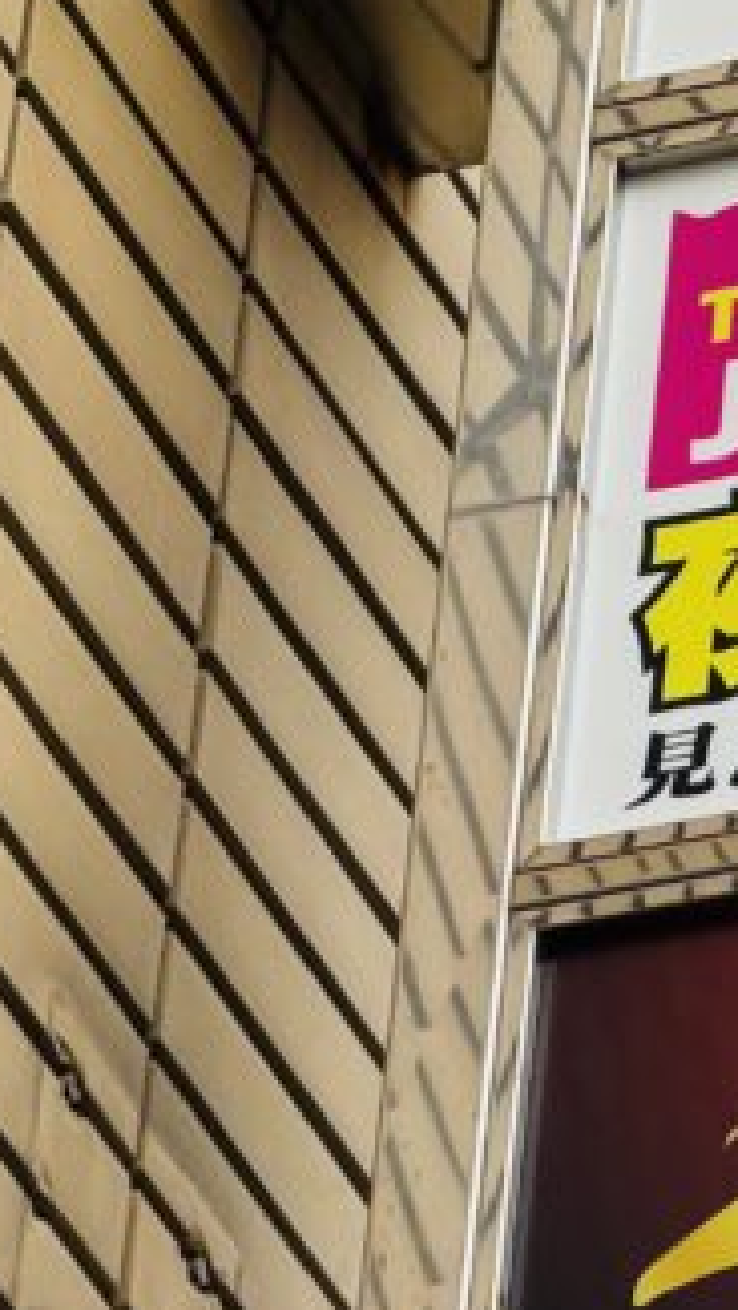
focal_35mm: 429
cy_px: 339
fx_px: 14913
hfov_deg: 2.8
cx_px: 1367
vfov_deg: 5.0
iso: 40
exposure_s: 1/631
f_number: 2.8
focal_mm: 16.89
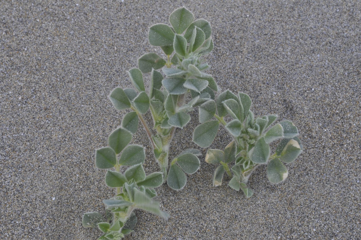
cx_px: 180
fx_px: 1578
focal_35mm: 158
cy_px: 120
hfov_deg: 13.1
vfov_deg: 8.7
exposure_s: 1/15
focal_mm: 105
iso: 200
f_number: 29
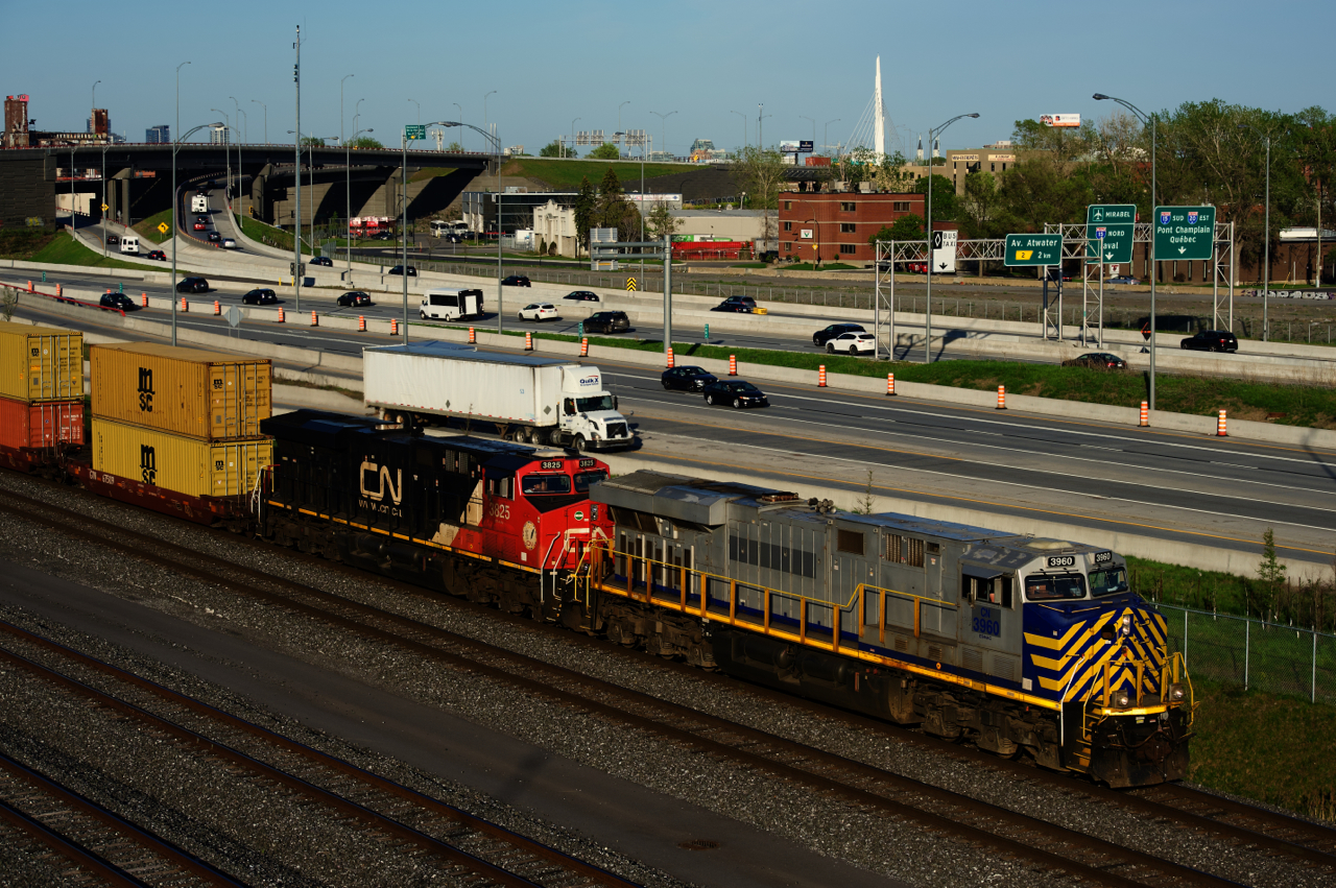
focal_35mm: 65
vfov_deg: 20.9
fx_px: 2410
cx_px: 668
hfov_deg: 31.0
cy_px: 444
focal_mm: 65
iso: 250
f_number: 8
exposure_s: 1/640
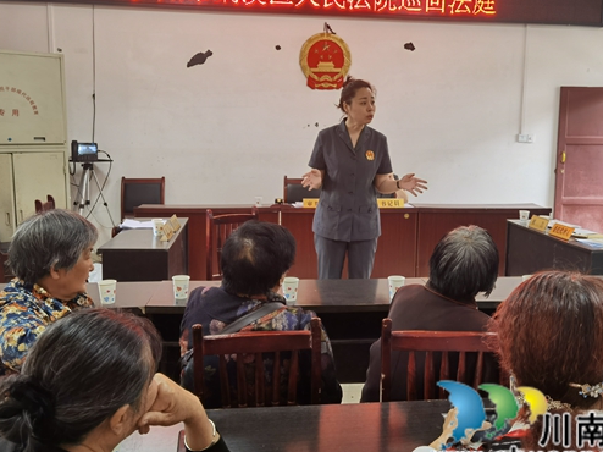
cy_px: 206
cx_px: 333
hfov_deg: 52.5
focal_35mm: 35
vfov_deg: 40.6
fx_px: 609
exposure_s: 1/50
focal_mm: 6.71
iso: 125
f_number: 1.9
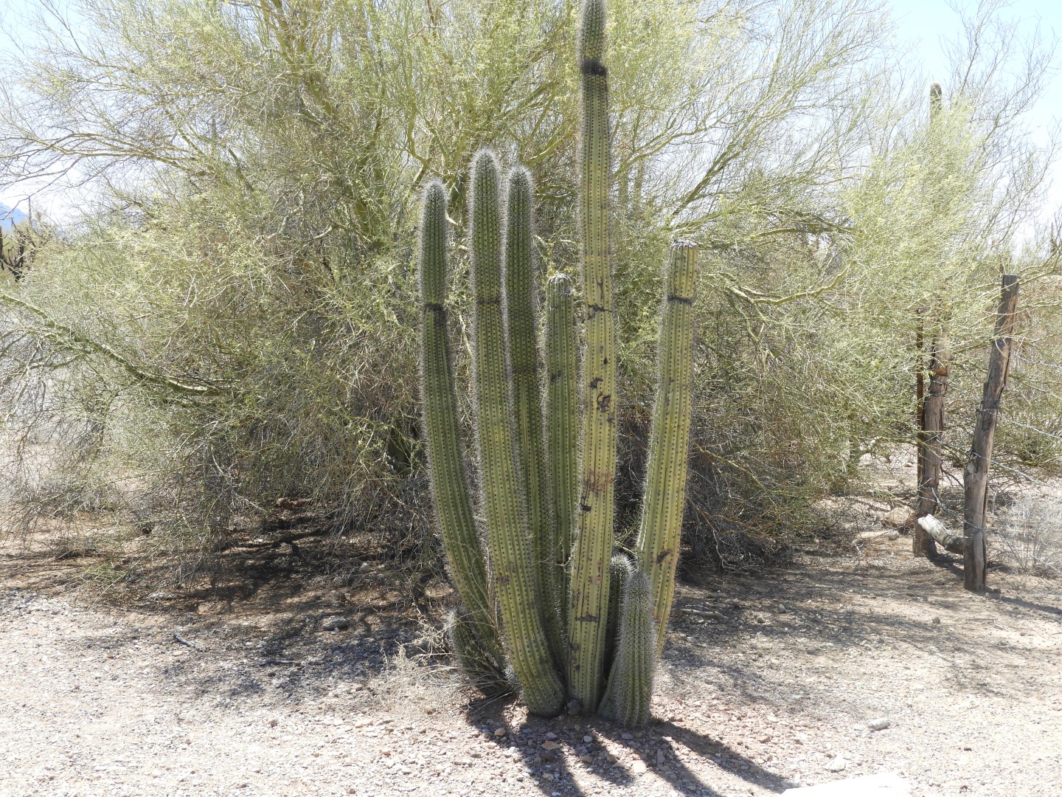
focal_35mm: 60
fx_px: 1841
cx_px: 531
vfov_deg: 24.4
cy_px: 398
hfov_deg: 32.2
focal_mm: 10.7
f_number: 4.2
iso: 100
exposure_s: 1/400
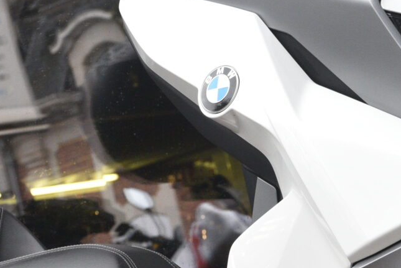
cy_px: 259
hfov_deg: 8.6
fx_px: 2653
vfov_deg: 5.8
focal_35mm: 238
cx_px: 175
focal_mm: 60
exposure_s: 1/320
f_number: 9
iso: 2000
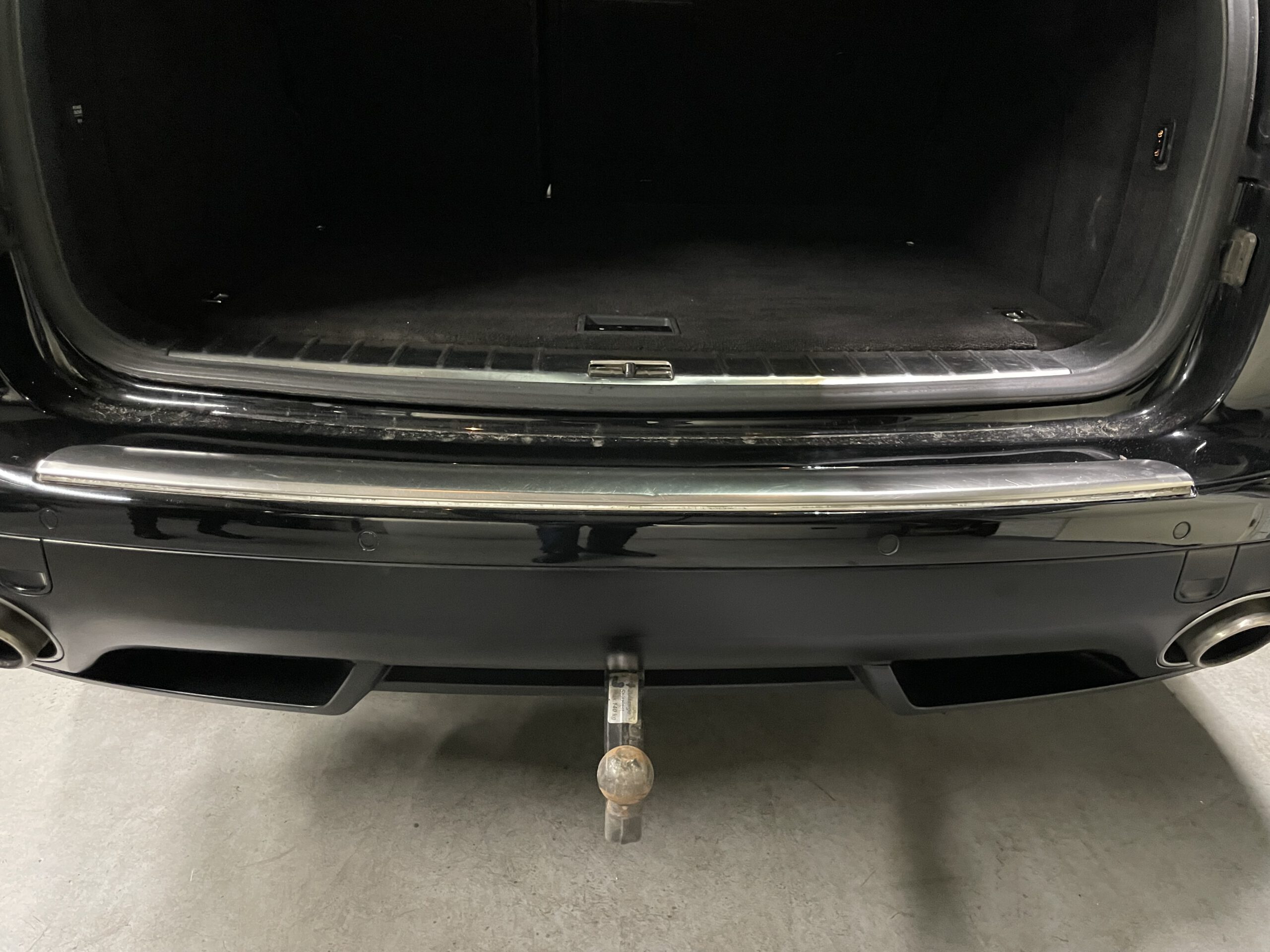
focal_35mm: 26
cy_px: 476
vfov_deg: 53.1
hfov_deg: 67.3
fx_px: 954
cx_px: 635
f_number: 1.6
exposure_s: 1/25
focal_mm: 4.2
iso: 800
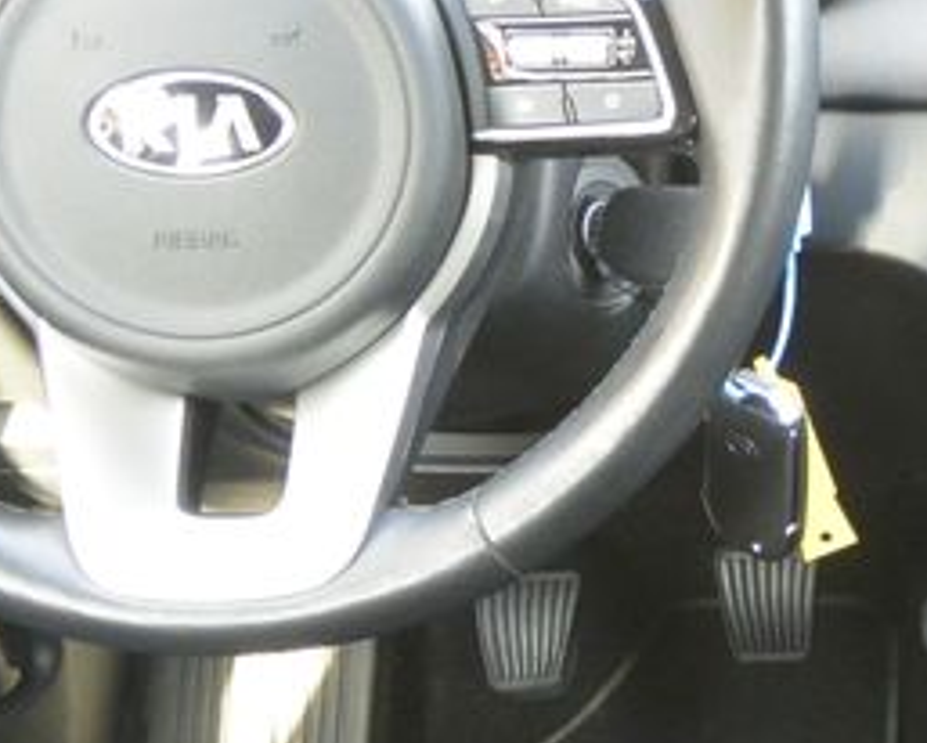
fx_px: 2773
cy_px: 474
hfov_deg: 17.4
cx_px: 1331
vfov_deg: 15.2
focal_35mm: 101
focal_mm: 10
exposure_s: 1/50
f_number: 3.5
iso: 800
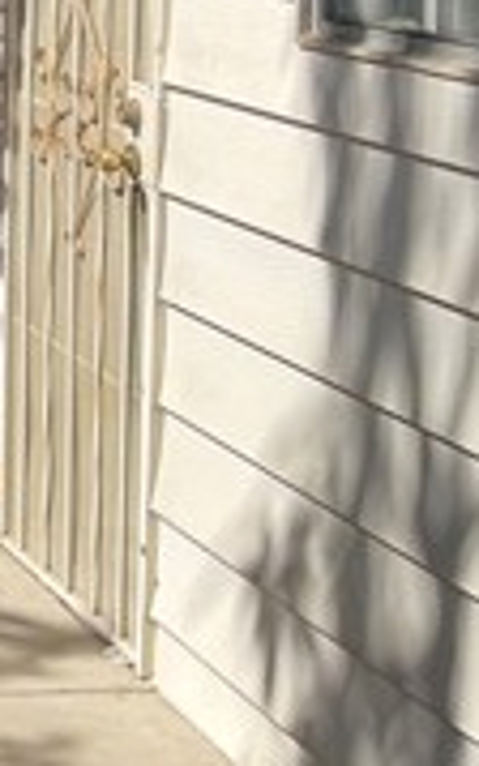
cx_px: -727
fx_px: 2296
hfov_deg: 10.1
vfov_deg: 18.2
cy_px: -90
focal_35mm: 110
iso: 16
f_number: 1.8
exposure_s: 1/650
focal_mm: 3
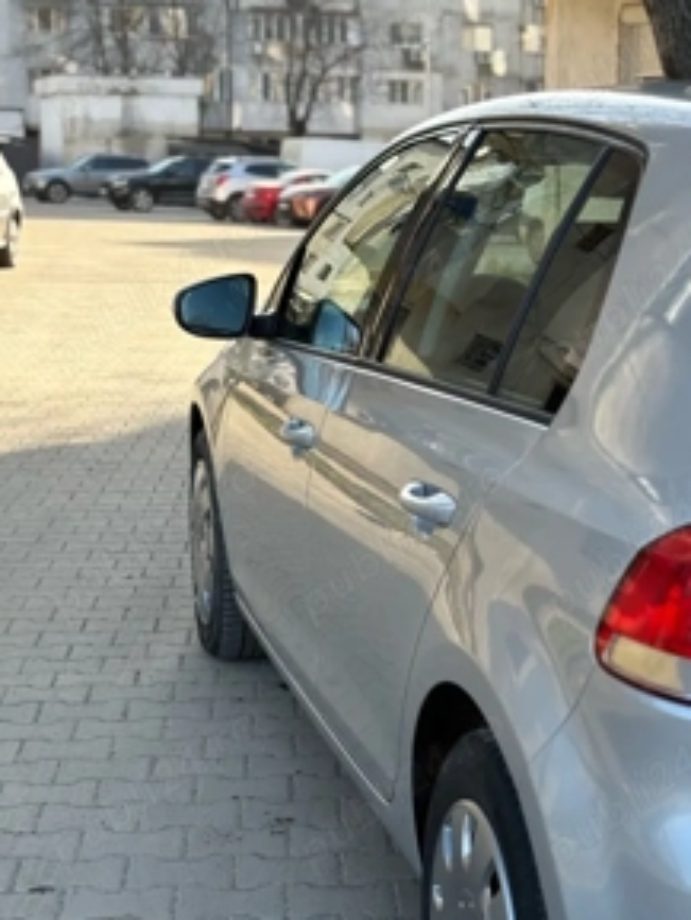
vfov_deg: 26.9
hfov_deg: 20.4
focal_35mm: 72
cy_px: 579
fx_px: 1915
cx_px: 465
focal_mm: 5.96
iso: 32
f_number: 1.6
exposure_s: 1/840
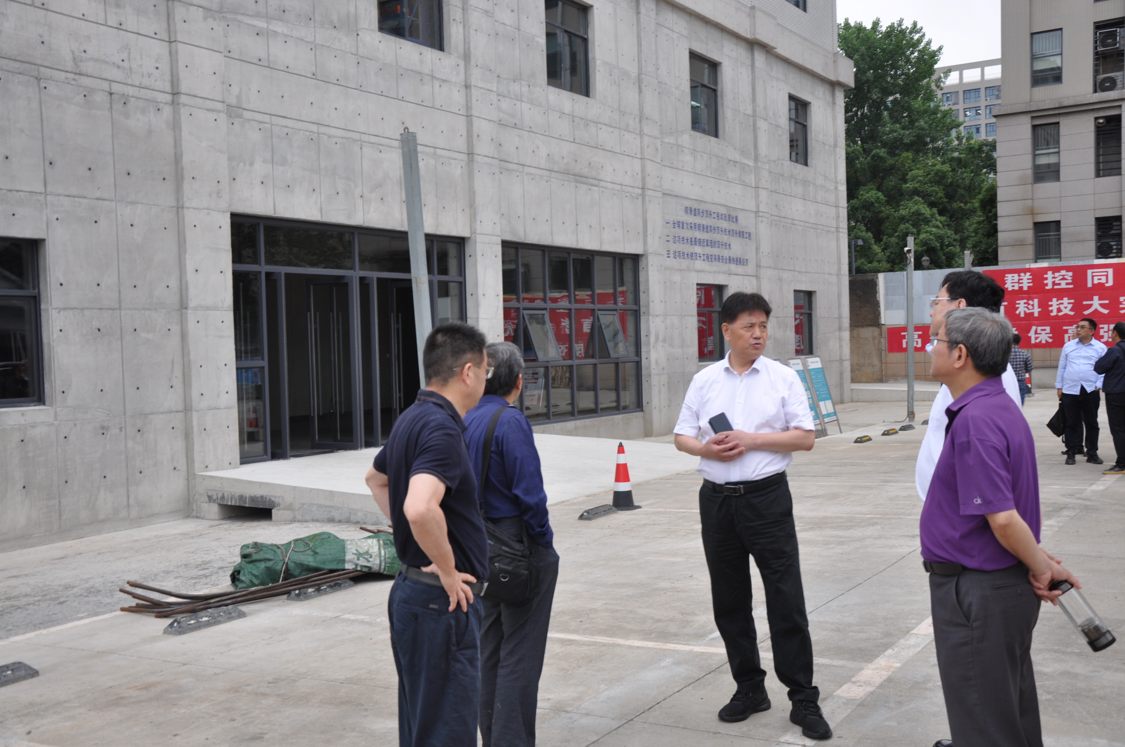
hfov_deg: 49.6
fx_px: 1217
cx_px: 562
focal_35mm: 39
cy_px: 374
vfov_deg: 34.1
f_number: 5.6
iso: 200
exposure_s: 1/30
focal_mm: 26
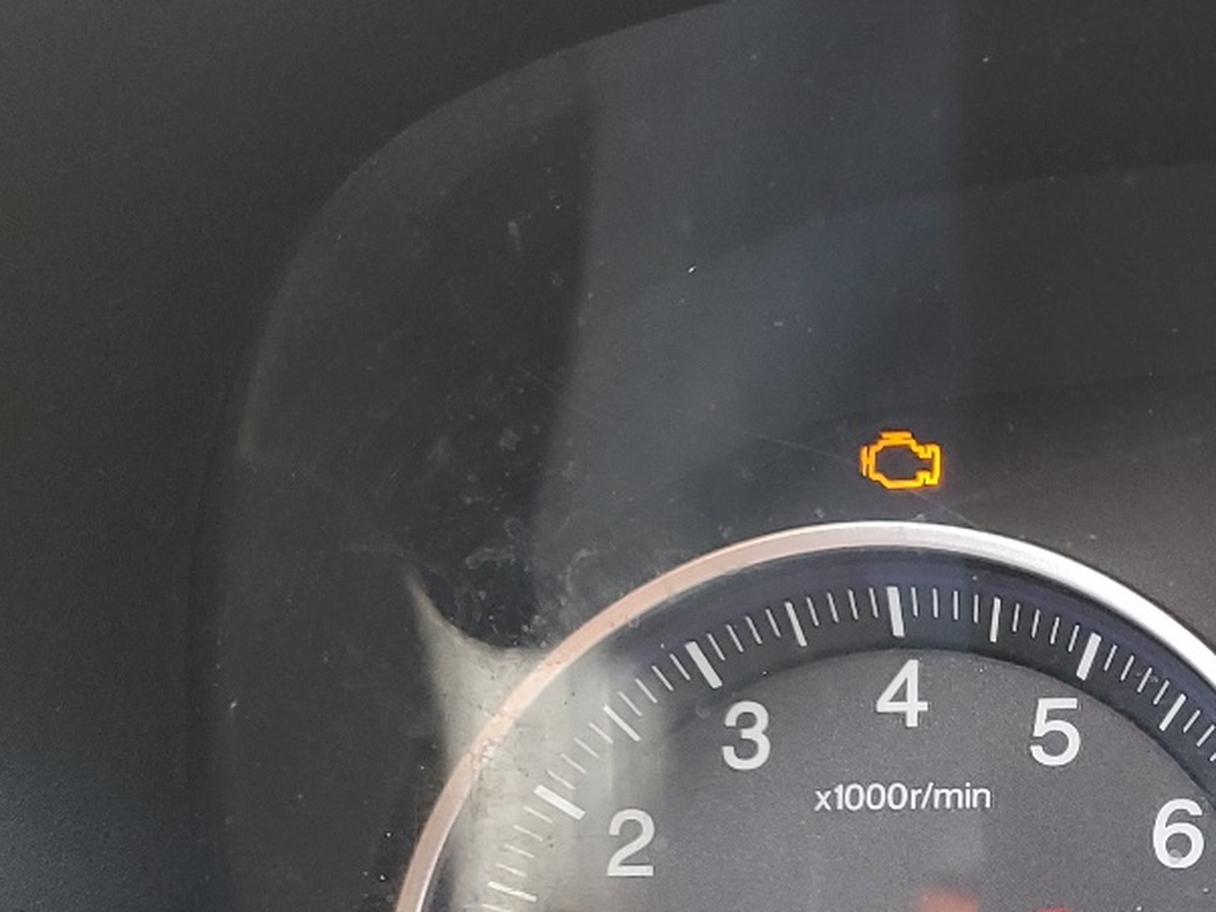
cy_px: 793
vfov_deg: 20.9
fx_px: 2423
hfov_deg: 25.2
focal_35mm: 69
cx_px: 1486
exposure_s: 1/60.2
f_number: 1.5
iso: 68
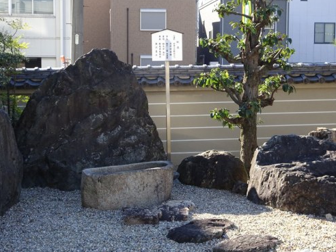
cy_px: 125
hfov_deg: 31.7
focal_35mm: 61
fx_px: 592
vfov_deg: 24.0
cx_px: 169
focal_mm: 10.23
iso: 80
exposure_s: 1/125
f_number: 4.5
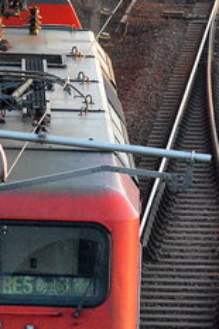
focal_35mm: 370
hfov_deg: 3.7
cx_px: 76
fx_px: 3381
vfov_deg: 5.6
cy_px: 135
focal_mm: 48
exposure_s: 1/400
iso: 3200
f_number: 5.6
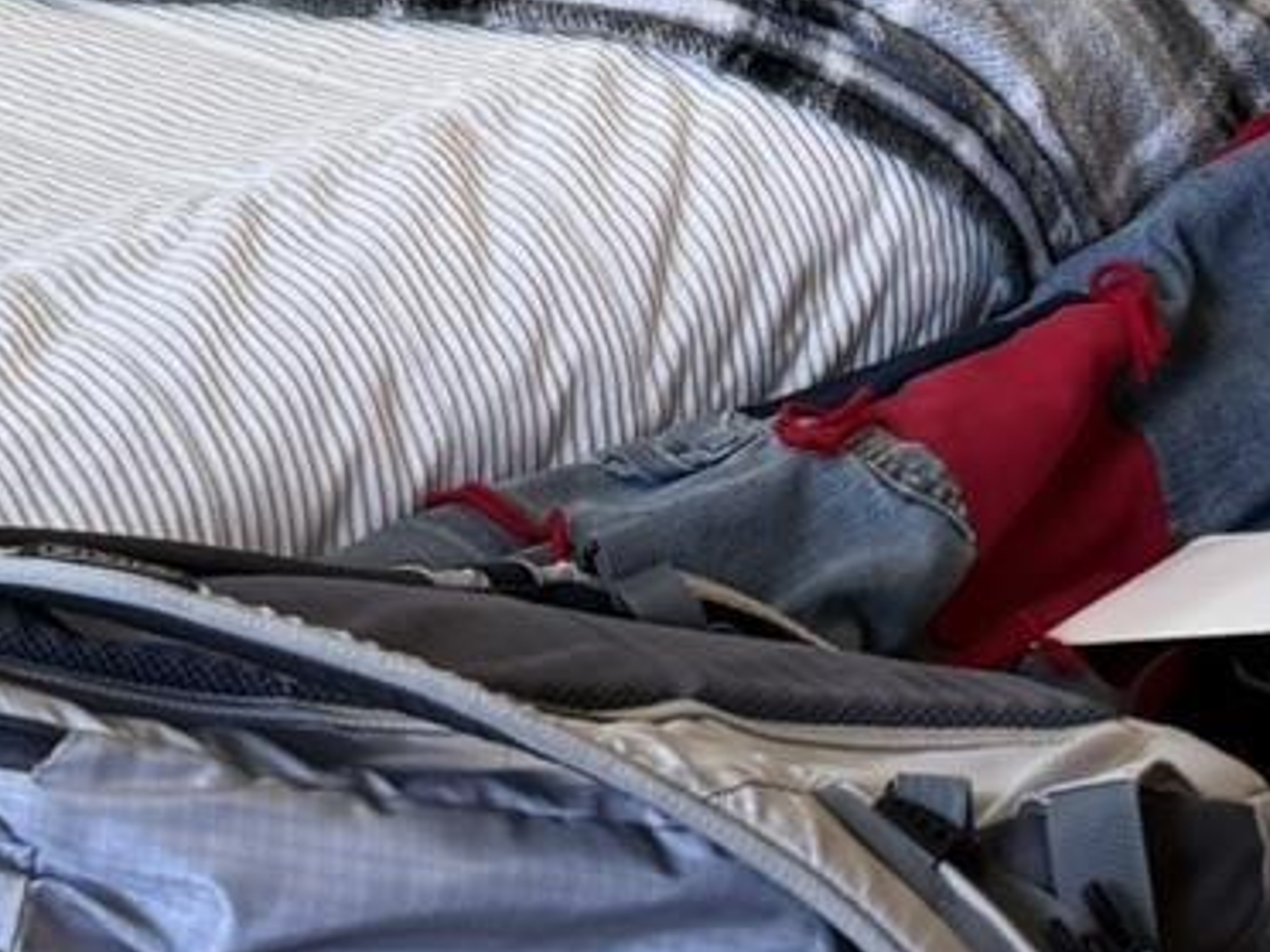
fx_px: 4843
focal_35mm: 132
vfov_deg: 10.2
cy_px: -1092
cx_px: 488
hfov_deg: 14.9
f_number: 1.78
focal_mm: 6.76
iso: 200
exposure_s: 1/120
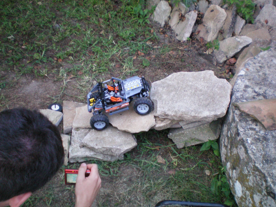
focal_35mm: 39
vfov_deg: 36.8
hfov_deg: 47.9
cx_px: 140
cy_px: 104
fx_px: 311
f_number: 3.1
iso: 200
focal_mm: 6.3
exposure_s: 1/60
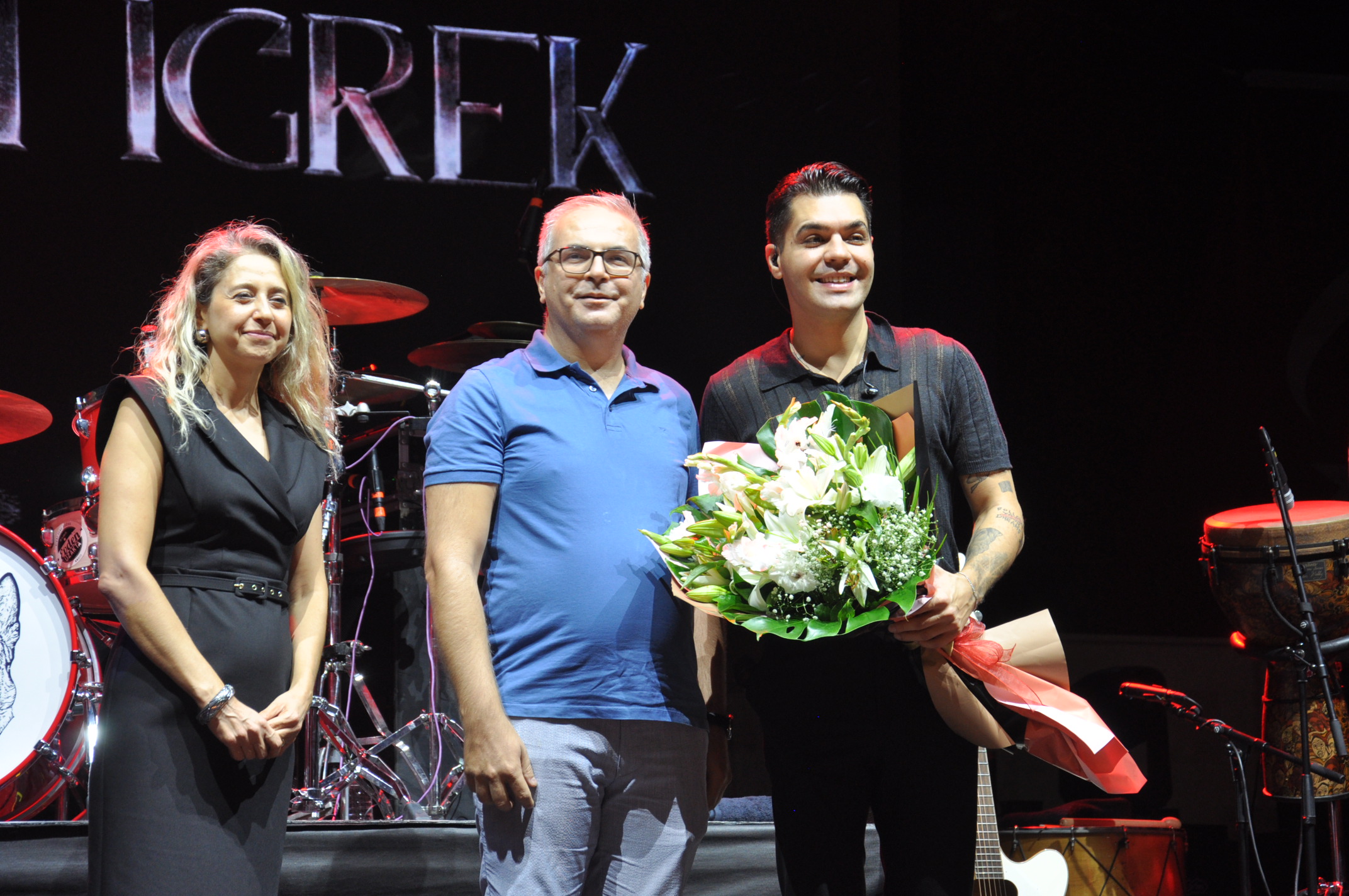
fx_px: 3930
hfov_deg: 19.5
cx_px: 674
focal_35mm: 105
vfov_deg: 13.0
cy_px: 448
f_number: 5.3
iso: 500
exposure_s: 1/60
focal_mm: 70
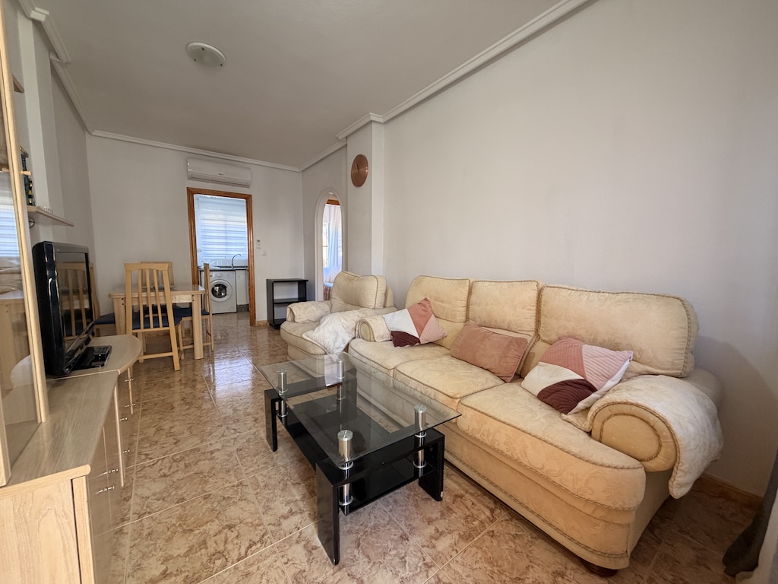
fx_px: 315
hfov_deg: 102.1
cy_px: 292
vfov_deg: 85.7
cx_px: 389
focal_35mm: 14
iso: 200
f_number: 2.2
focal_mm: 2.22
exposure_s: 1/50
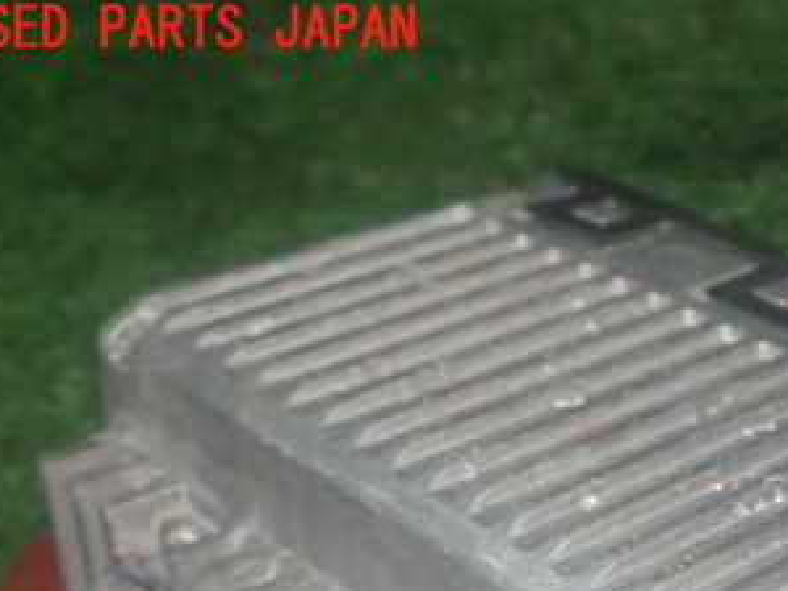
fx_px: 1867
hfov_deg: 23.1
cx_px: 728
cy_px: 588
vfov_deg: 17.6
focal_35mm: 82
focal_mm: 7.31
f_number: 8
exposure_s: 1/40
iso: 500
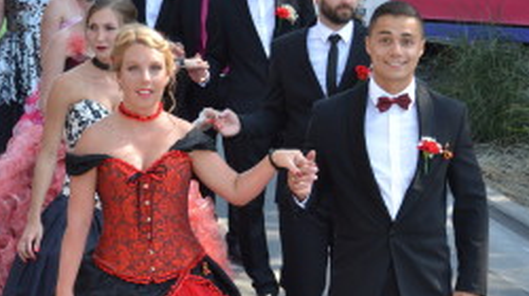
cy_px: 302
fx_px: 1906
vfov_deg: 8.8
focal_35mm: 136
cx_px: 303
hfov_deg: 15.8
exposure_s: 1/125
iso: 160
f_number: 5.6
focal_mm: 45
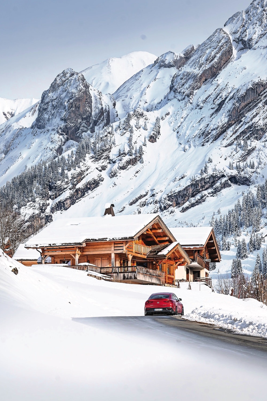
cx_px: 134
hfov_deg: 8.7
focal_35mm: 158
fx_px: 1758
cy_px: 200
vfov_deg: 13.0
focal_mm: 105
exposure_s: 1/320
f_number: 9
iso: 100
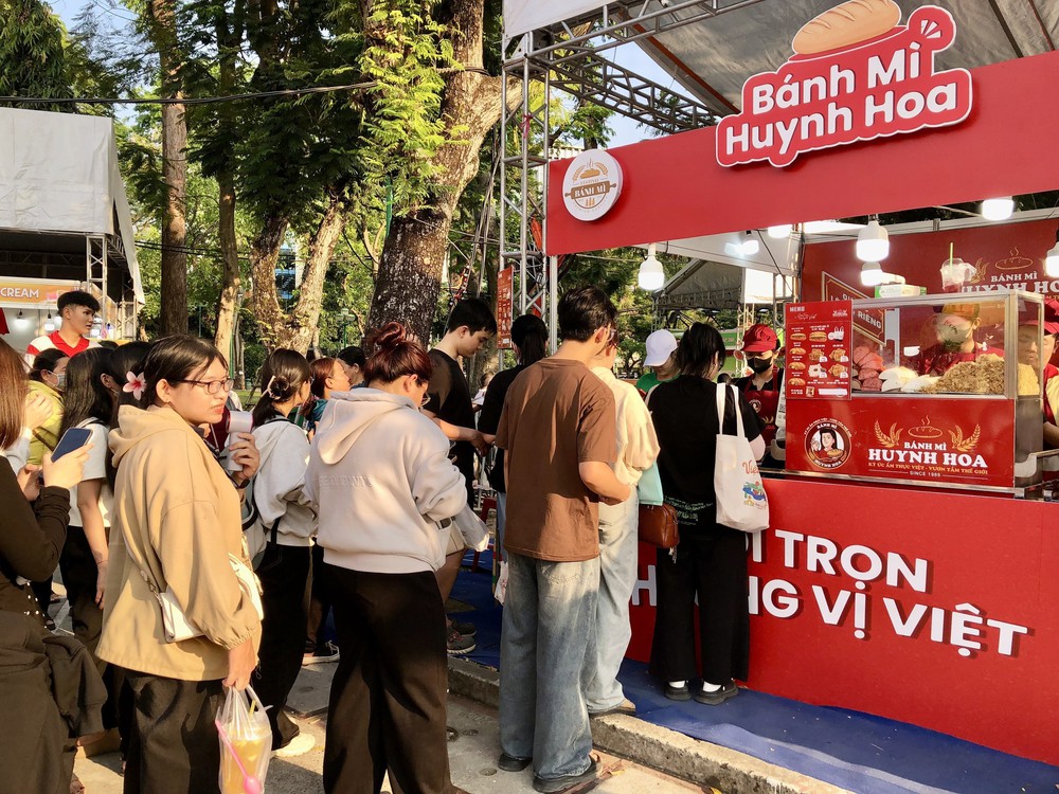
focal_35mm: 28
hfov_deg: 63.4
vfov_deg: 49.7
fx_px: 857
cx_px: 530
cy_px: 397
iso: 20
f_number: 1.8
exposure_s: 1/545
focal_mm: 3.99
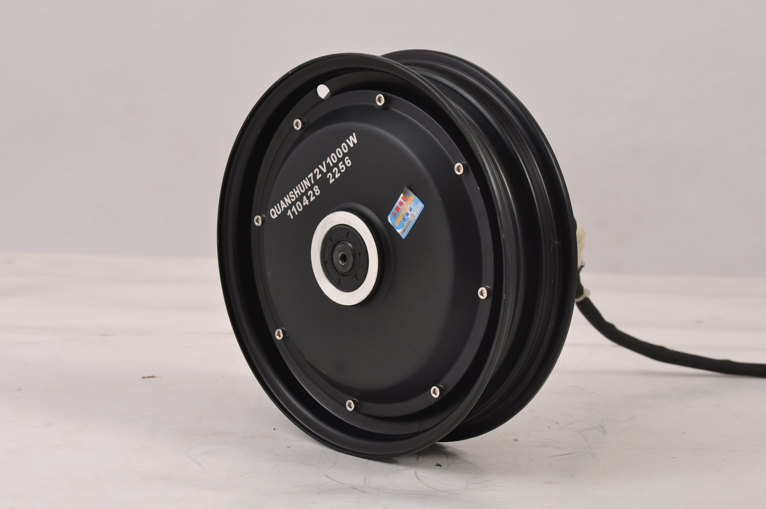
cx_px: 383
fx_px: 2231
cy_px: 254
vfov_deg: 13.0
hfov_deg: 19.5
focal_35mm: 105
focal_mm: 70
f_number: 10
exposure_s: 1/80
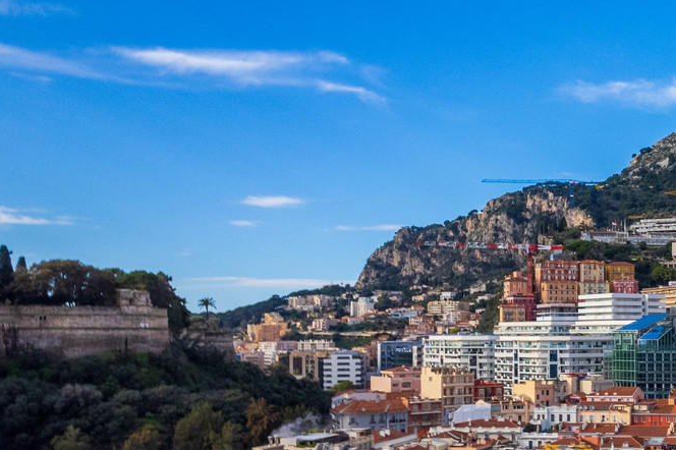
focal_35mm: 53
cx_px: 794
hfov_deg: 31.8
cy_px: 329
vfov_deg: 25.2
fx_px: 995
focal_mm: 8.4
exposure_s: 1/100
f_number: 2.8
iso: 200
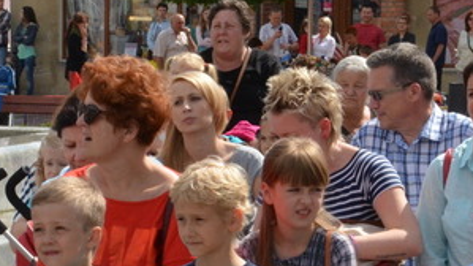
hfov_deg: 9.3
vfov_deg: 5.2
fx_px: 2896
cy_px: 312
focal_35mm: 231
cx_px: 158
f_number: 25
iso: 800
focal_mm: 62
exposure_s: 1/200
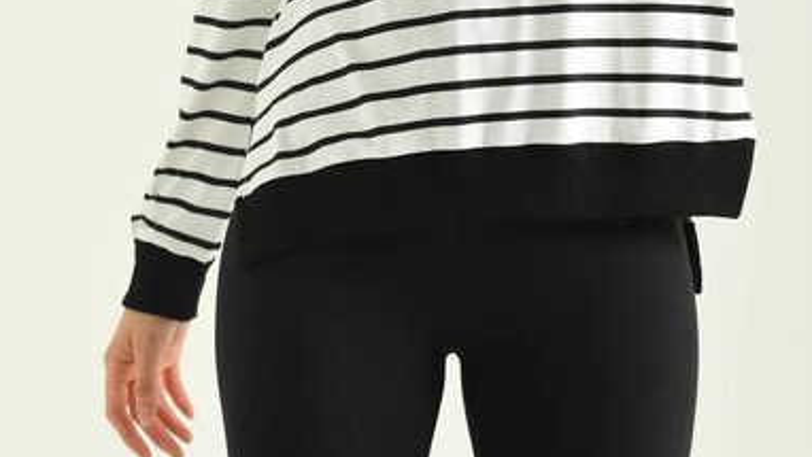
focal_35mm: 189
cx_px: 453
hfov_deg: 11.4
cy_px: -166
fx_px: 4070
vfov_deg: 6.4
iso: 125
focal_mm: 92
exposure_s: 1/160
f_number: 5.6
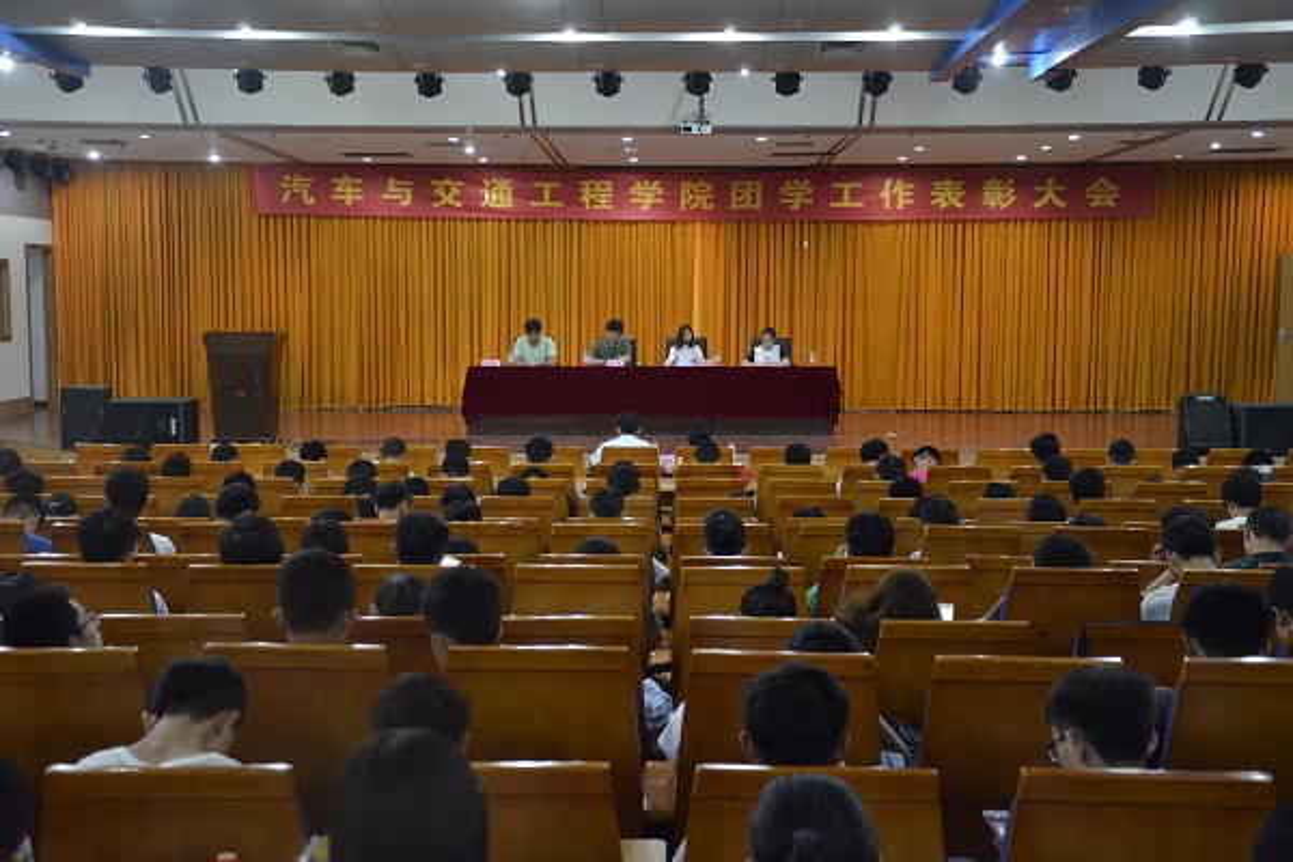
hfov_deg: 43.6
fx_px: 1616
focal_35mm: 45
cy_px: 431
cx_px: 646
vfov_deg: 29.9
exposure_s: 1/30
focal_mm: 30
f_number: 4.2
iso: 3200
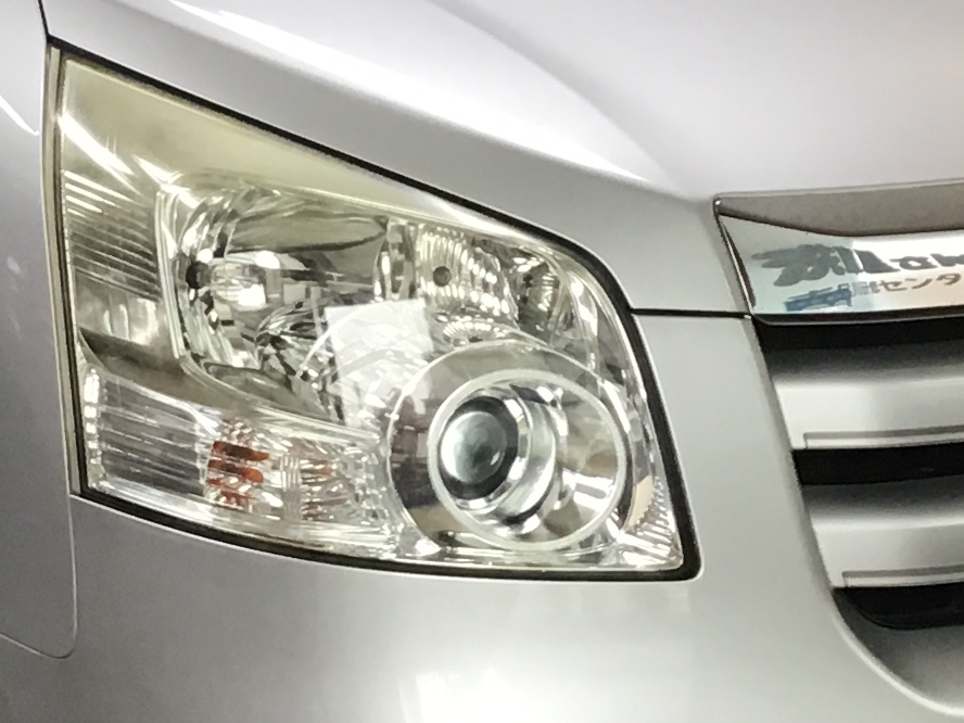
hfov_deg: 17.2
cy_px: 297
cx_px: 281
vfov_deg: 13.0
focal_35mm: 114
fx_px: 3175
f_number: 2.4
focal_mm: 3.3
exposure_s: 1/33
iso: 50
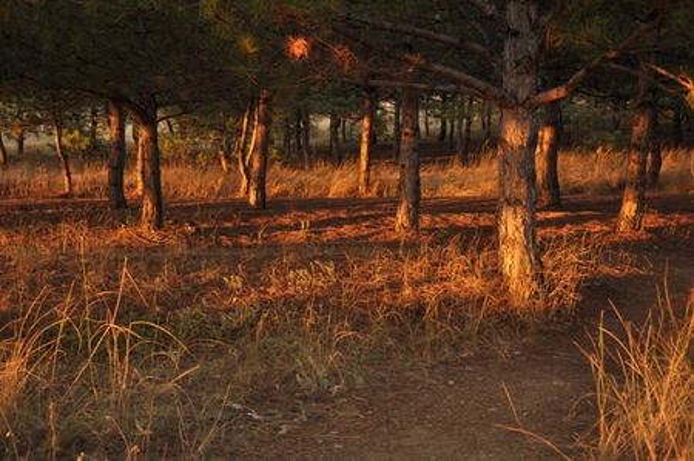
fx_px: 1098
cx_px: 347
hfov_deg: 35.1
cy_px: 230
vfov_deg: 23.7
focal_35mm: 57
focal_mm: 38
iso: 250
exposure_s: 1/90
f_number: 5.6
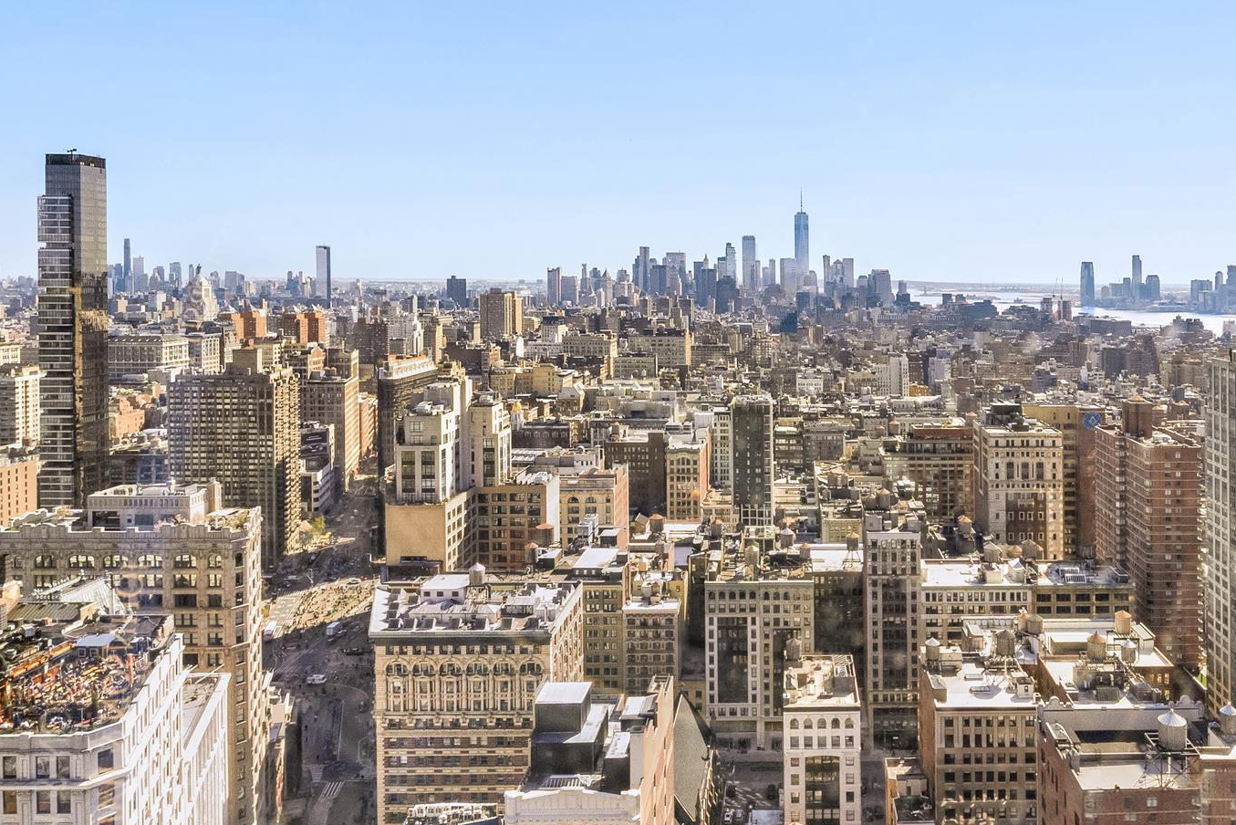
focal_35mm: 17
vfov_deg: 68.9
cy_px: 291
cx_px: 575
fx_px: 584
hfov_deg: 93.1
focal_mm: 12
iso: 2000
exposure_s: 1/320
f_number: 16
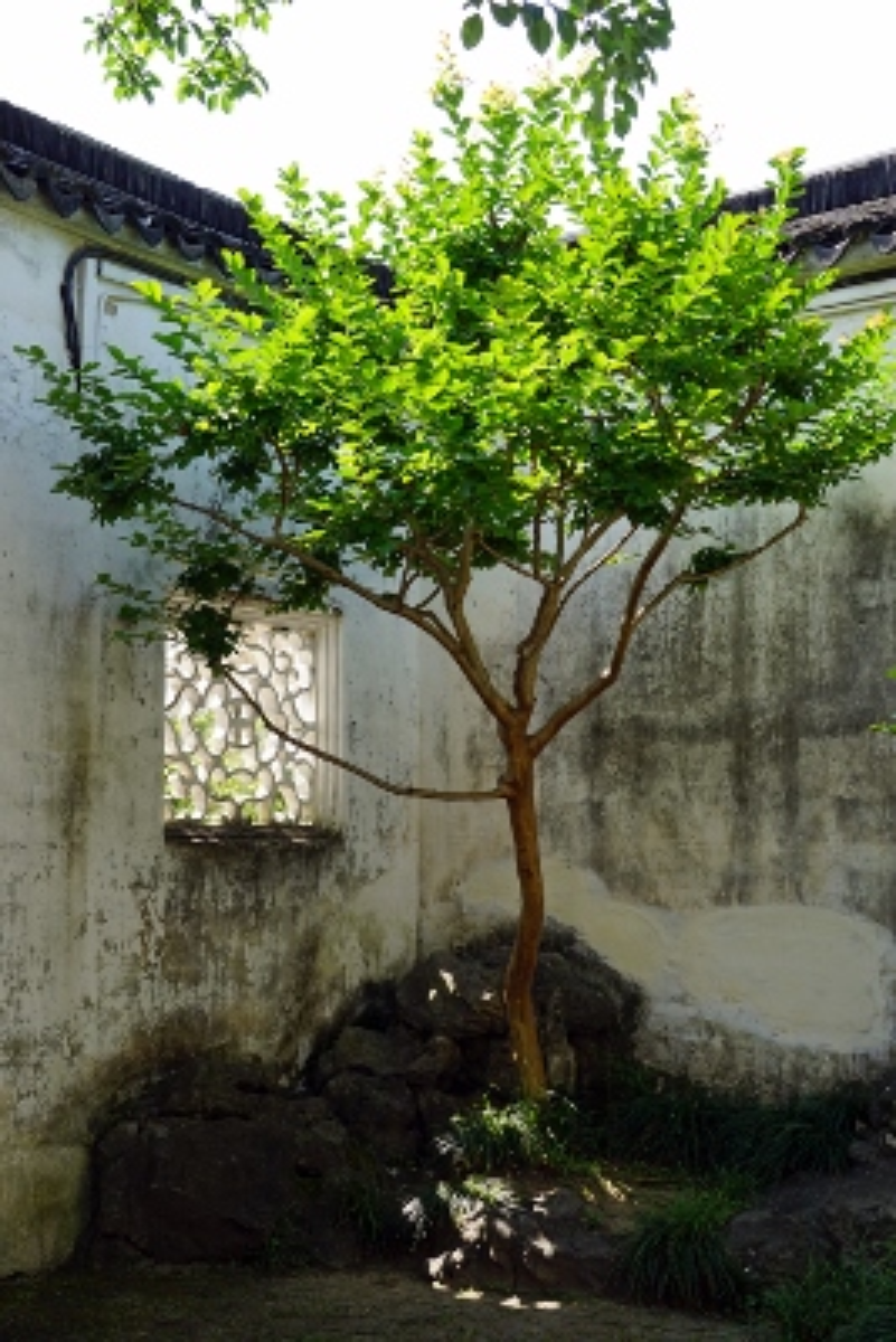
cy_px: 671
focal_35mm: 45
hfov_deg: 29.9
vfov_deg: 43.6
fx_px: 1678
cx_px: 448
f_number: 6.3
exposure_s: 1/100
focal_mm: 30
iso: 100
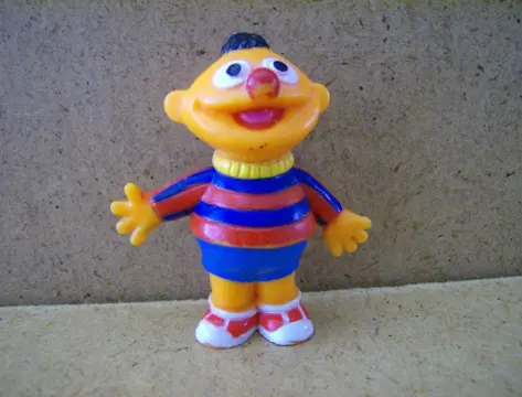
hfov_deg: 51.1
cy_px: 198
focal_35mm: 36
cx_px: 261
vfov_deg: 40.0
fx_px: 546
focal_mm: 6
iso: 200
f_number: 2.8
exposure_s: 1/36.3
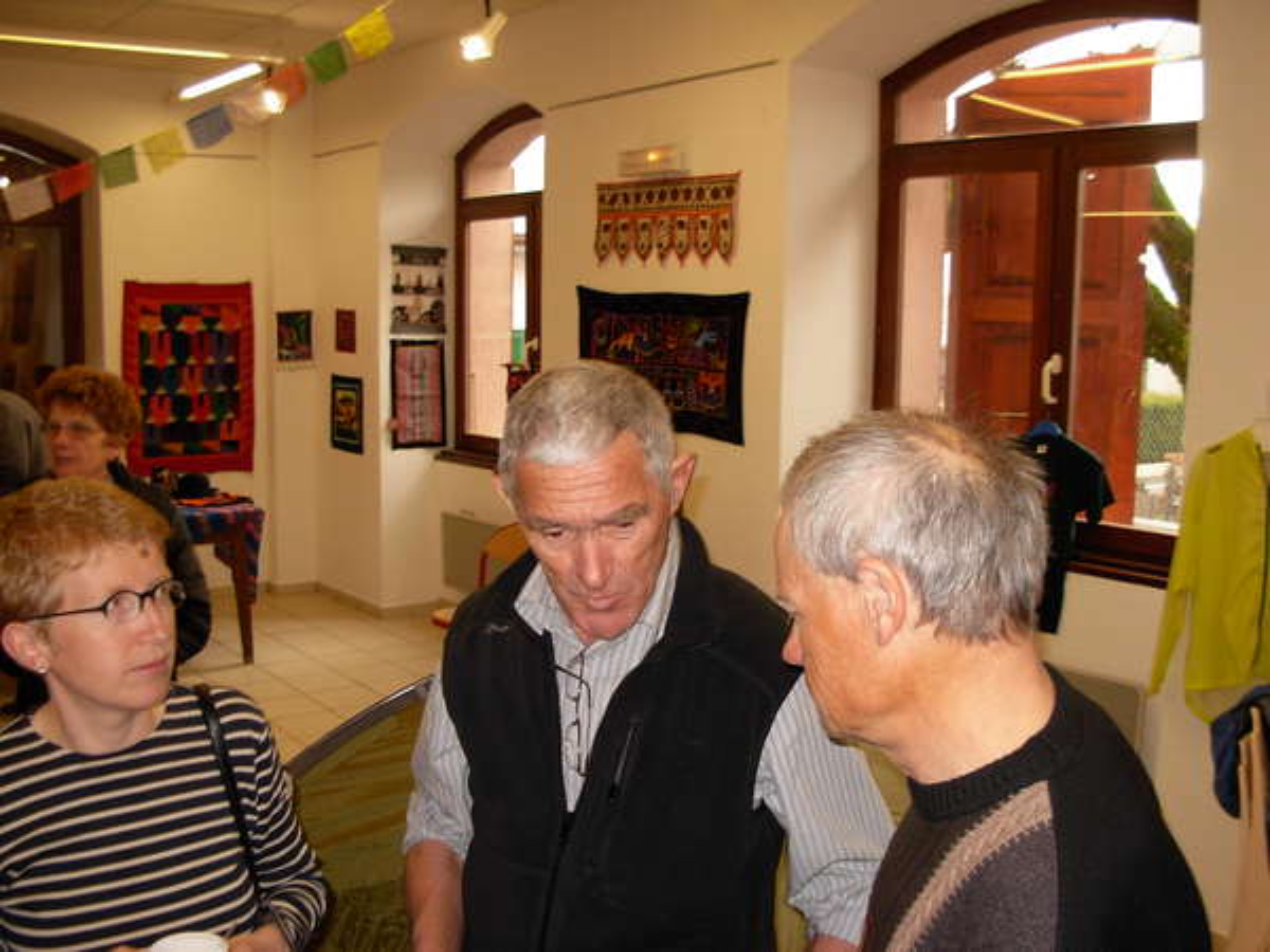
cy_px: 476
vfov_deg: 37.7
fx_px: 1394
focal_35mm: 38
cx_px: 635
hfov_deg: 49.0
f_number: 2.9
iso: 79
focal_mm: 6.3
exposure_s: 1/32
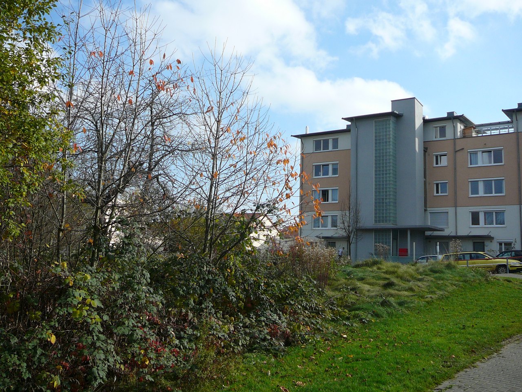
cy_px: 196
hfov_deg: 52.6
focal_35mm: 35
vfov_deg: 40.7
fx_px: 528
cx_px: 261
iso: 80
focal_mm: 5.2
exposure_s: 1/800
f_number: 2.8
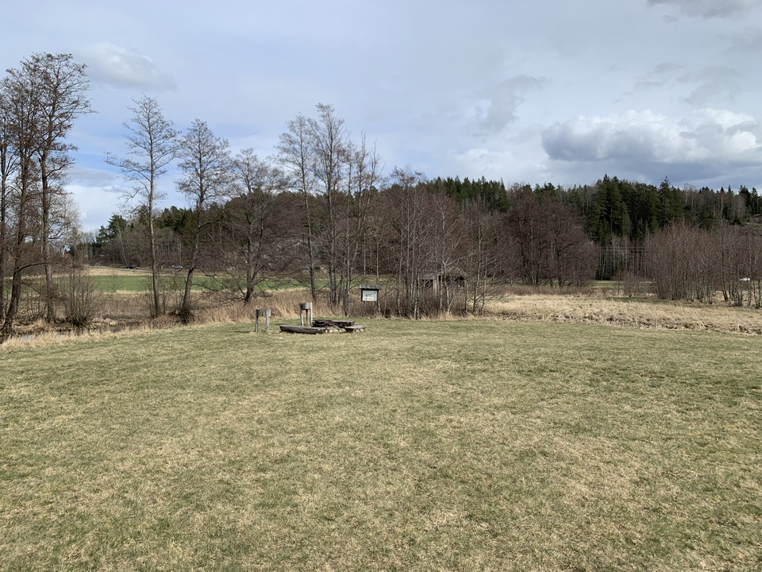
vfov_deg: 53.1
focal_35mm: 26
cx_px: 381
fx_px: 572
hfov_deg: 67.3
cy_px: 286
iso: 25
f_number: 1.8
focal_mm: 4.25
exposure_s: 1/2681
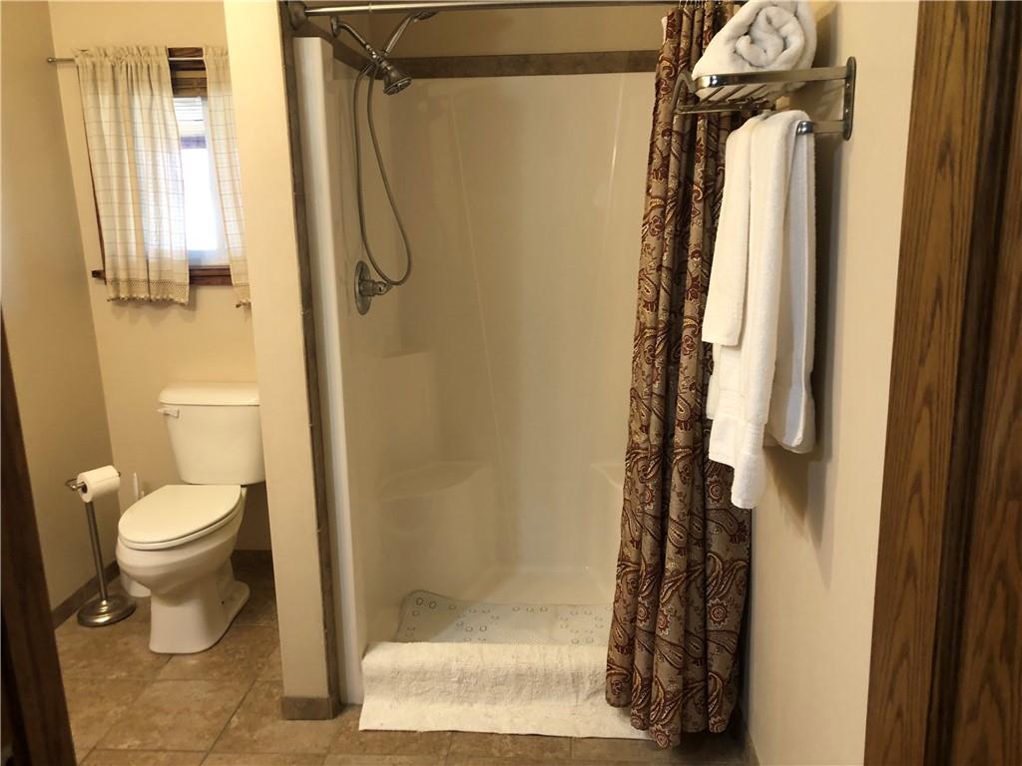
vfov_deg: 49.7
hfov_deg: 63.4
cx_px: 511
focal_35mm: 28
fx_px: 827
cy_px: 383
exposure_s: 1/15
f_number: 1.8
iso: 50
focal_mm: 3.99
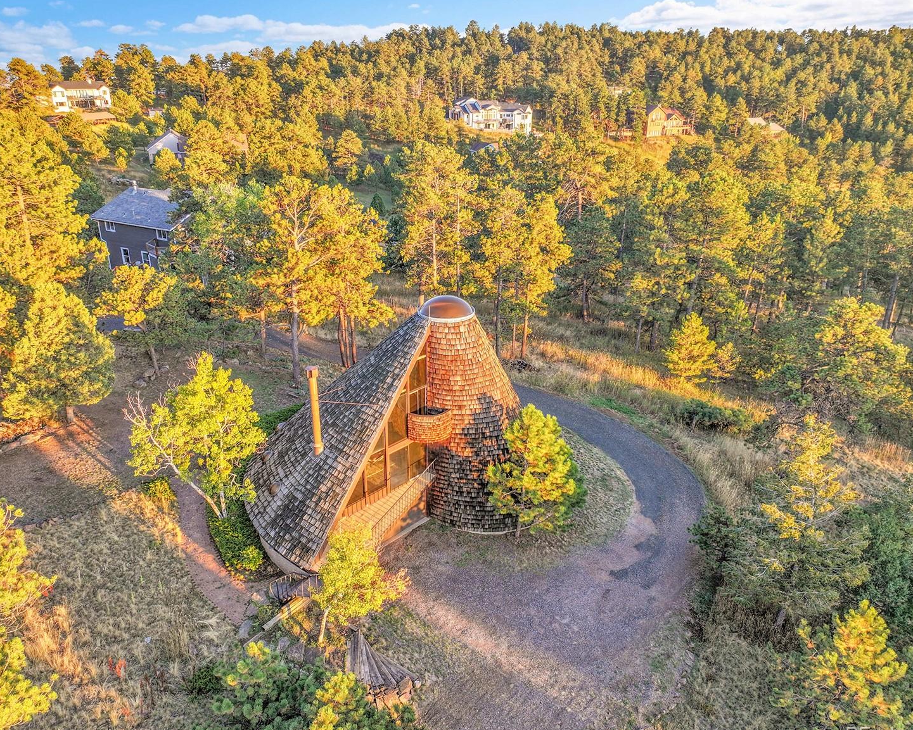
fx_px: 703
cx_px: 442
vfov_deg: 54.9
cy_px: 368
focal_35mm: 26
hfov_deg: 66.0
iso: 290
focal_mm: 12.29
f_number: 2.8
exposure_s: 1/400
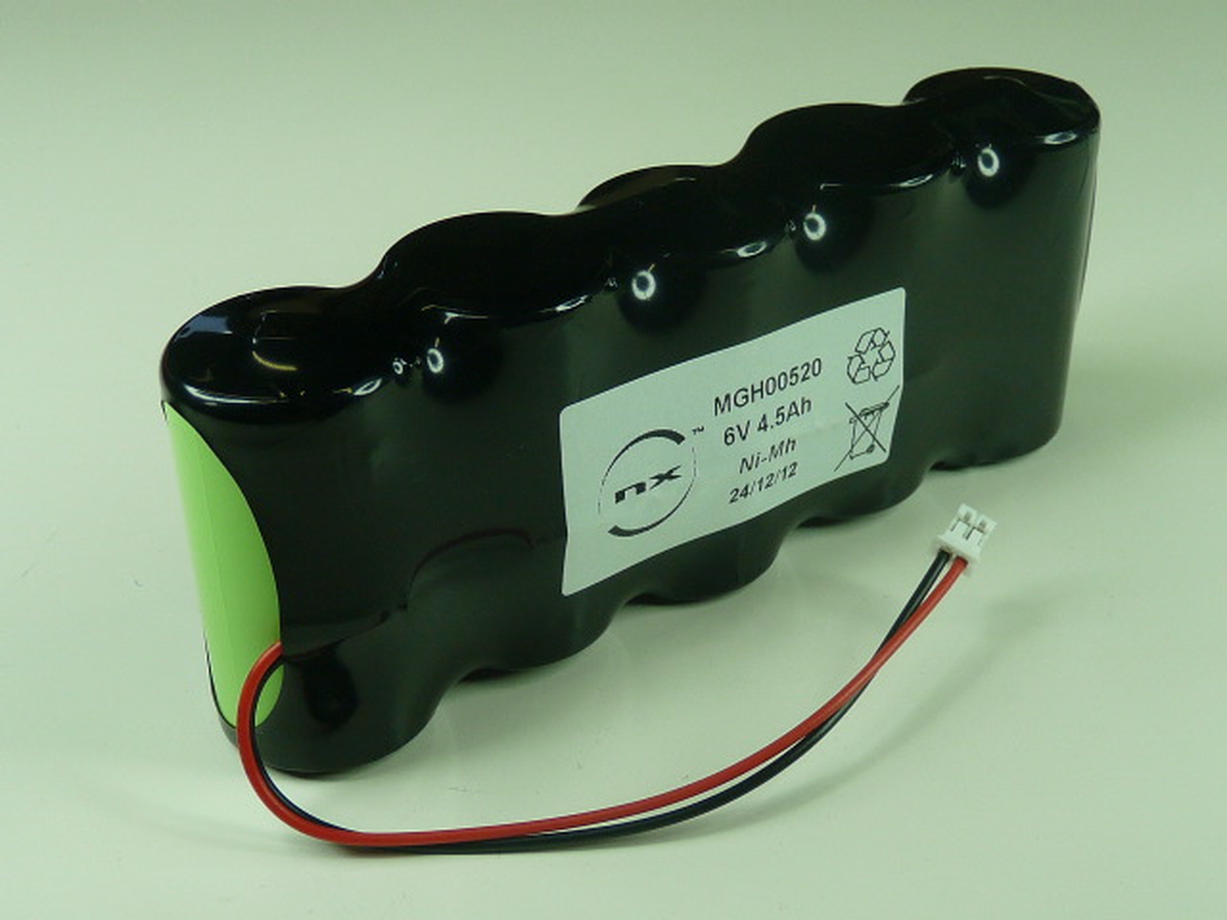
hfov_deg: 38.2
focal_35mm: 50
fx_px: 1772
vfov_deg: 29.1
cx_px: 614
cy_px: 460
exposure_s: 1/80
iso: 100
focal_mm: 5
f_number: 2.8
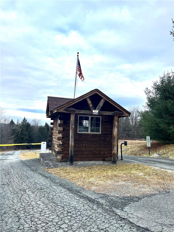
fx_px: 174
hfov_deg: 53.1
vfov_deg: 67.3
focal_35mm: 26
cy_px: 116
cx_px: 87
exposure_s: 1/1458
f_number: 1.6
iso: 50
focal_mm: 5.1
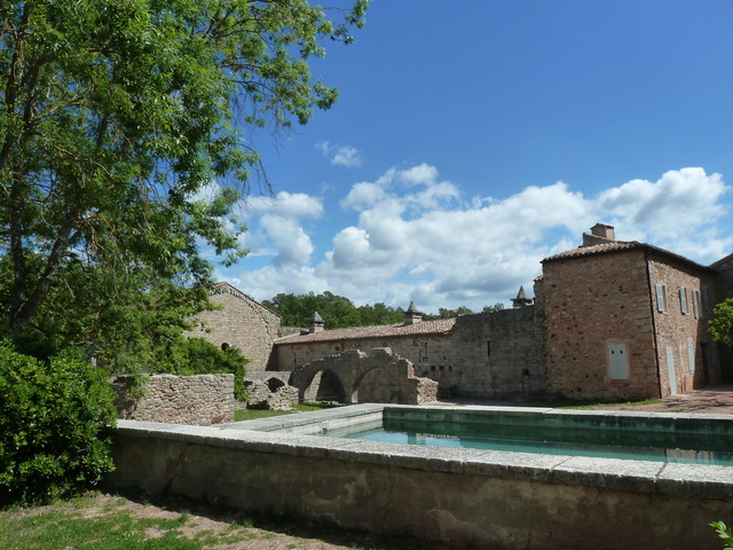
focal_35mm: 25
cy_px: 275
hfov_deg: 69.4
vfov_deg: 54.9
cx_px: 366
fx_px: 529
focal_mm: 4.1
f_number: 5.6
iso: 125
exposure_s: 1/400
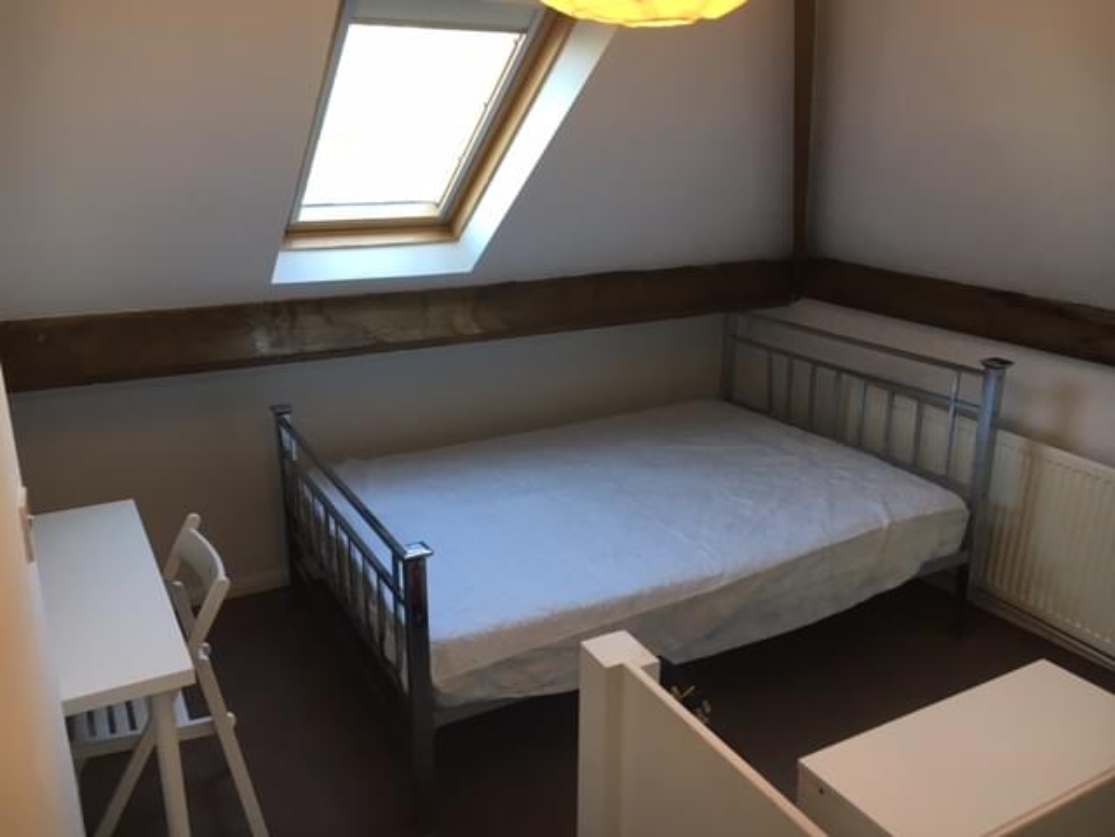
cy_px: 418
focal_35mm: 29
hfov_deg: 61.7
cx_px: 558
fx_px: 934
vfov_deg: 48.2
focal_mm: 4.15
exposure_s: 1/33
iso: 64
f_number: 2.2
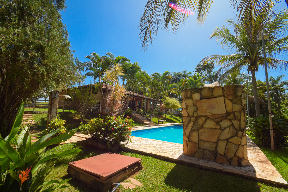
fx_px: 120
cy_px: 96
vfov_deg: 77.3
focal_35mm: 15
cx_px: 144
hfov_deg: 100.4
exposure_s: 1/320
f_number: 13
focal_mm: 10
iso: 400
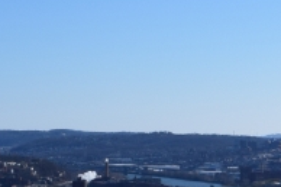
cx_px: 633
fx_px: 1300
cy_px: 162
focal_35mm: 167
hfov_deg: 10.8
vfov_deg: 8.2
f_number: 11
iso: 400
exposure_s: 1/500
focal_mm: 21
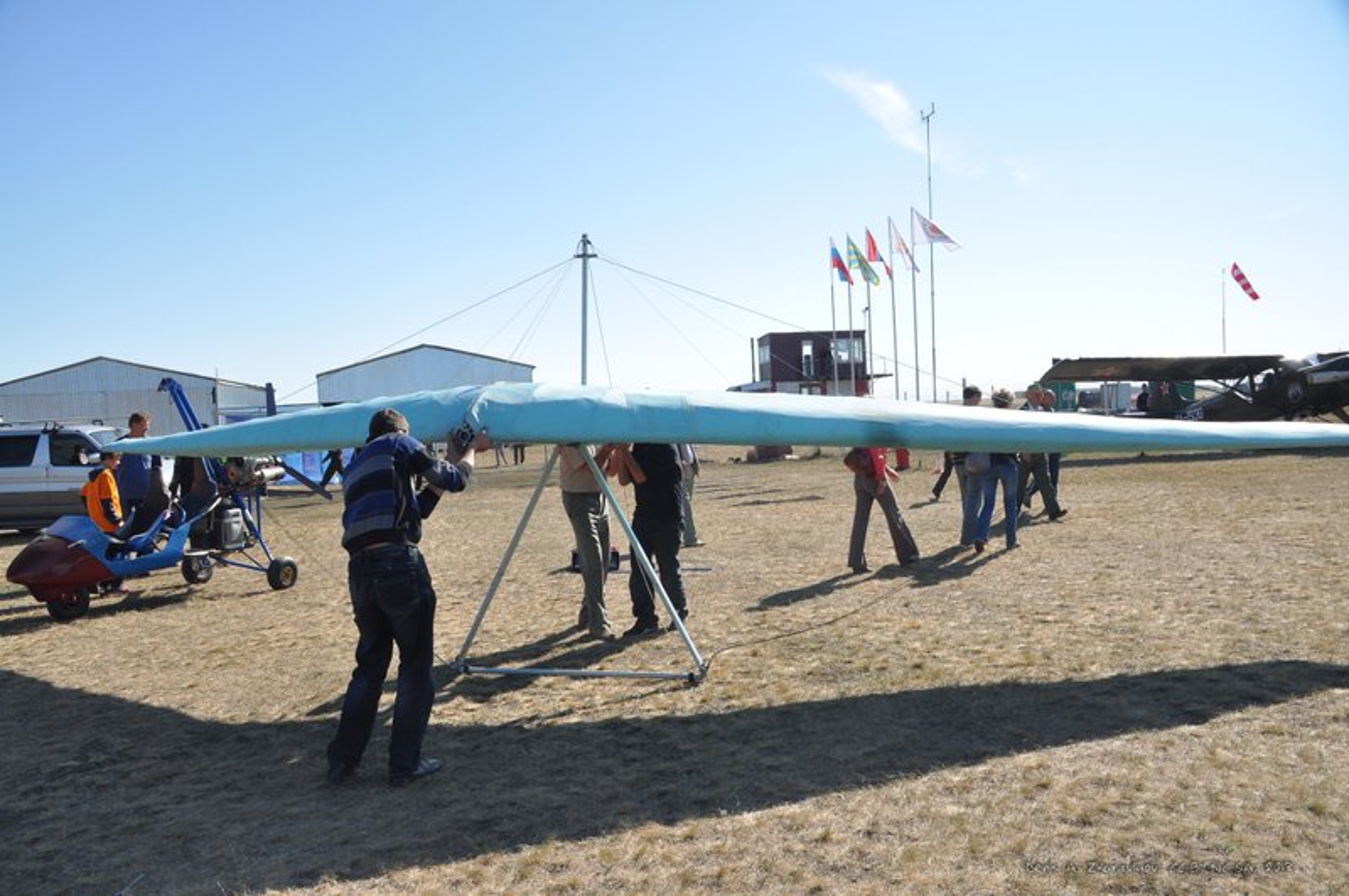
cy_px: 448
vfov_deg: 47.8
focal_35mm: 27
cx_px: 674
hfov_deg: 67.5
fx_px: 1010
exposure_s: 1/125
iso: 200
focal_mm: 18
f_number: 8
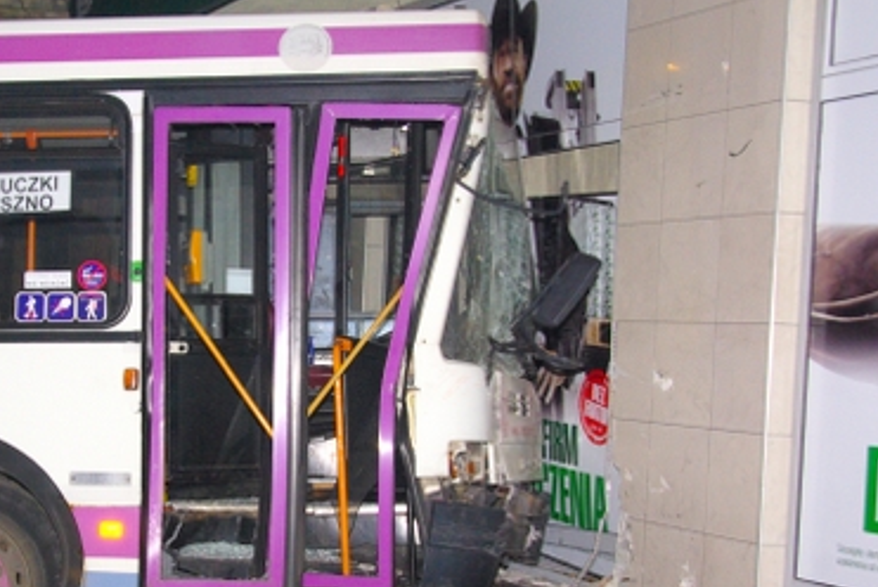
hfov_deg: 28.6
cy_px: 365
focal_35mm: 70
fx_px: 1698
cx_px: 220
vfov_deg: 19.6
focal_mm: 26.88
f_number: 8
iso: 1250
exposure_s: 1/180
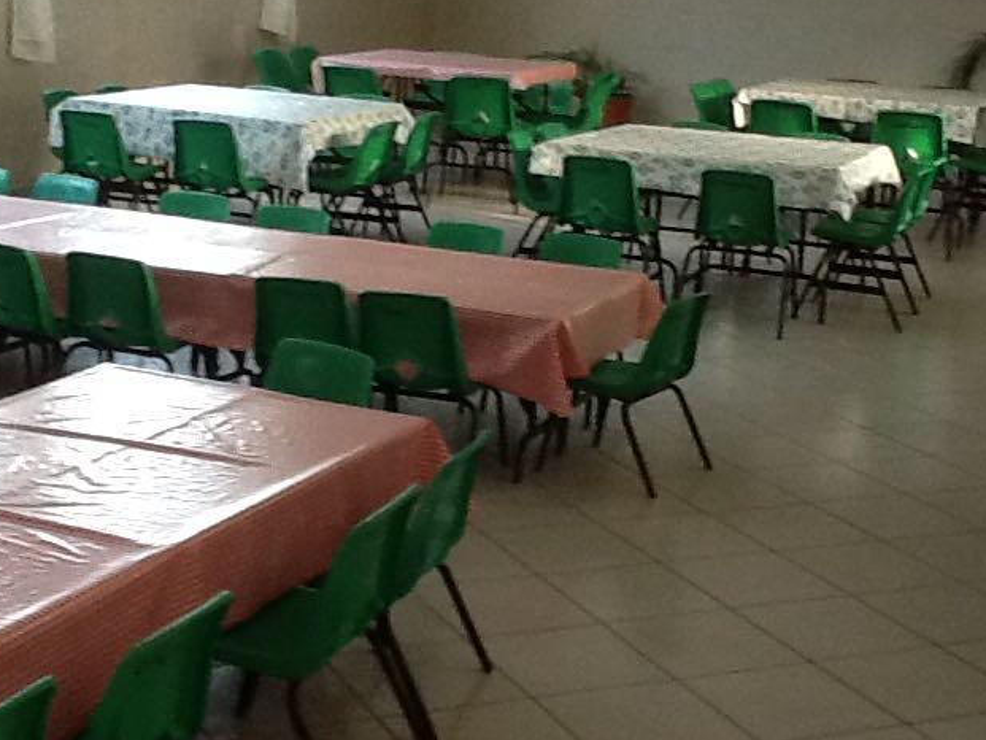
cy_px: 245
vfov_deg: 21.5
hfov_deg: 28.5
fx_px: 1937
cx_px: 459
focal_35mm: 68
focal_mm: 2.03
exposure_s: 1/30
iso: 125
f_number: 2.4
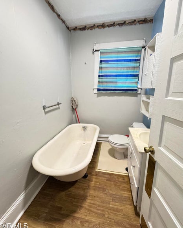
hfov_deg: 84.0
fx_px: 102
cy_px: 112
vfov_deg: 96.8
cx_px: 91
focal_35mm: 15
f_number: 2.2
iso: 320
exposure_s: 1/60
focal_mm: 2.22
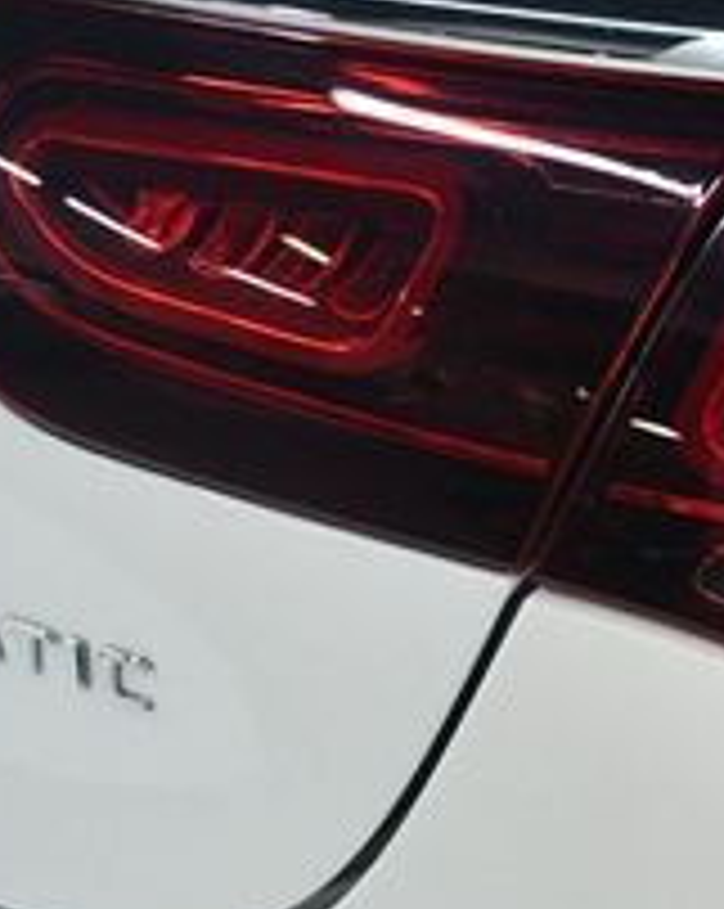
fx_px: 3195
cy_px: 482
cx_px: 1165
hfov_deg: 12.2
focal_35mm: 119
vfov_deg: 16.2
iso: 1400
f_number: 4
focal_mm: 27
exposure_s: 1/125
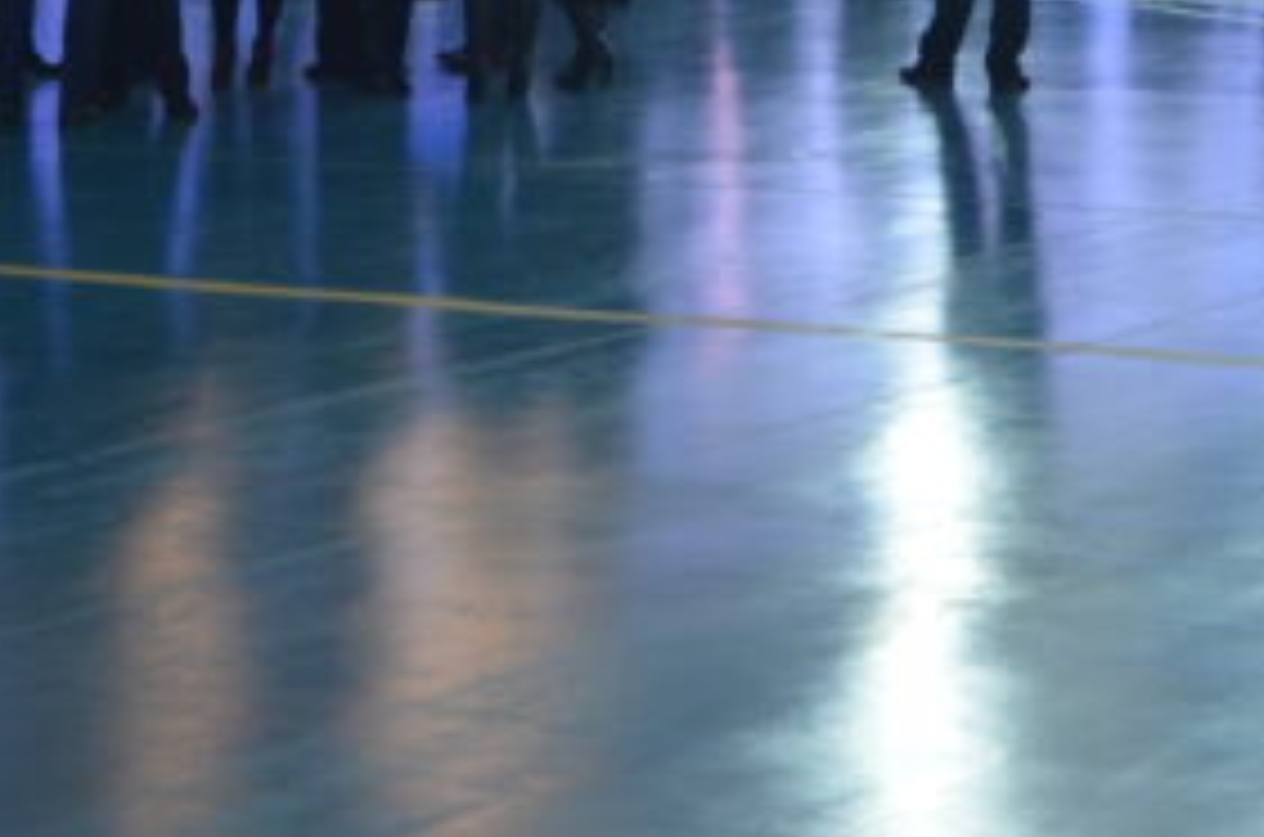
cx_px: 1152
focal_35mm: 137
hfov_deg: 14.9
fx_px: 4793
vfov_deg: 9.7
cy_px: -364
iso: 450
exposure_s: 1/60
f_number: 4
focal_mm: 25
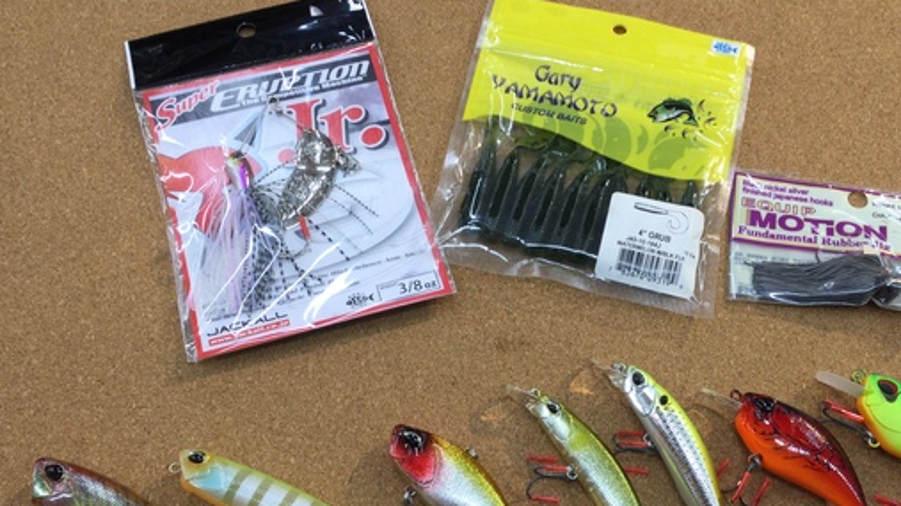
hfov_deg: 50.4
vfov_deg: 29.5
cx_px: 499
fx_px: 955
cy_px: 343
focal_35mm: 40
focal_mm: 3.3
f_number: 2.4
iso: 32
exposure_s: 1/60
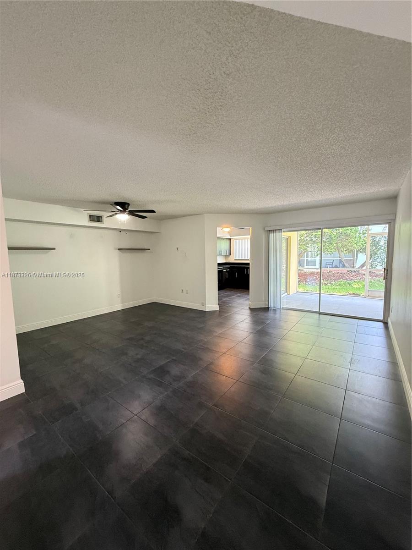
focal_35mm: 14
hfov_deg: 85.7
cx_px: 206
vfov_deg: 102.1
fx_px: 222
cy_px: 275
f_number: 2.2
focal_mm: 2.22
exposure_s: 1/60
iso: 400
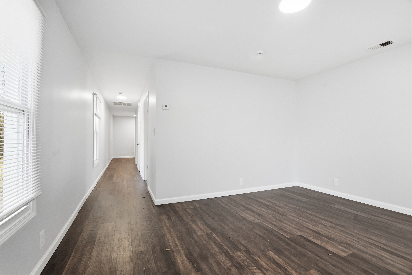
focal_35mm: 15
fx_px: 172
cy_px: 138
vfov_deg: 77.3
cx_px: 206
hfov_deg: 100.4
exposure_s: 1/200
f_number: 8
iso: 800
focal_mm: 10
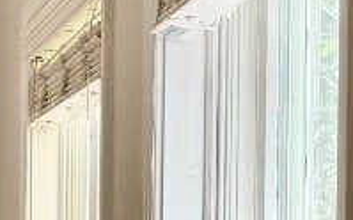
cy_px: 369
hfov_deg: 9.6
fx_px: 1769
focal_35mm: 184
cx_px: -582
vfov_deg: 7.0
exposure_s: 1/189
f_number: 1.78
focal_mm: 6.76
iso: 64
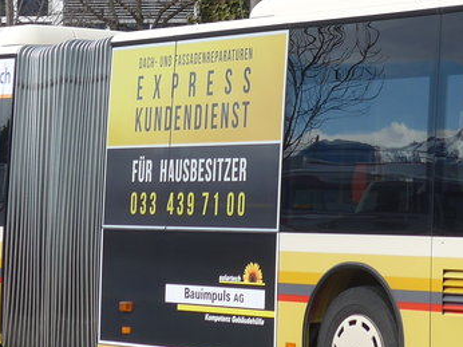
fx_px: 2272
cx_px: 306
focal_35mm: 170
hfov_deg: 11.6
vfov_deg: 8.7
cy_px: 12
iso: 80
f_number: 3.2
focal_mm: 10.1
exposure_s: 1/640
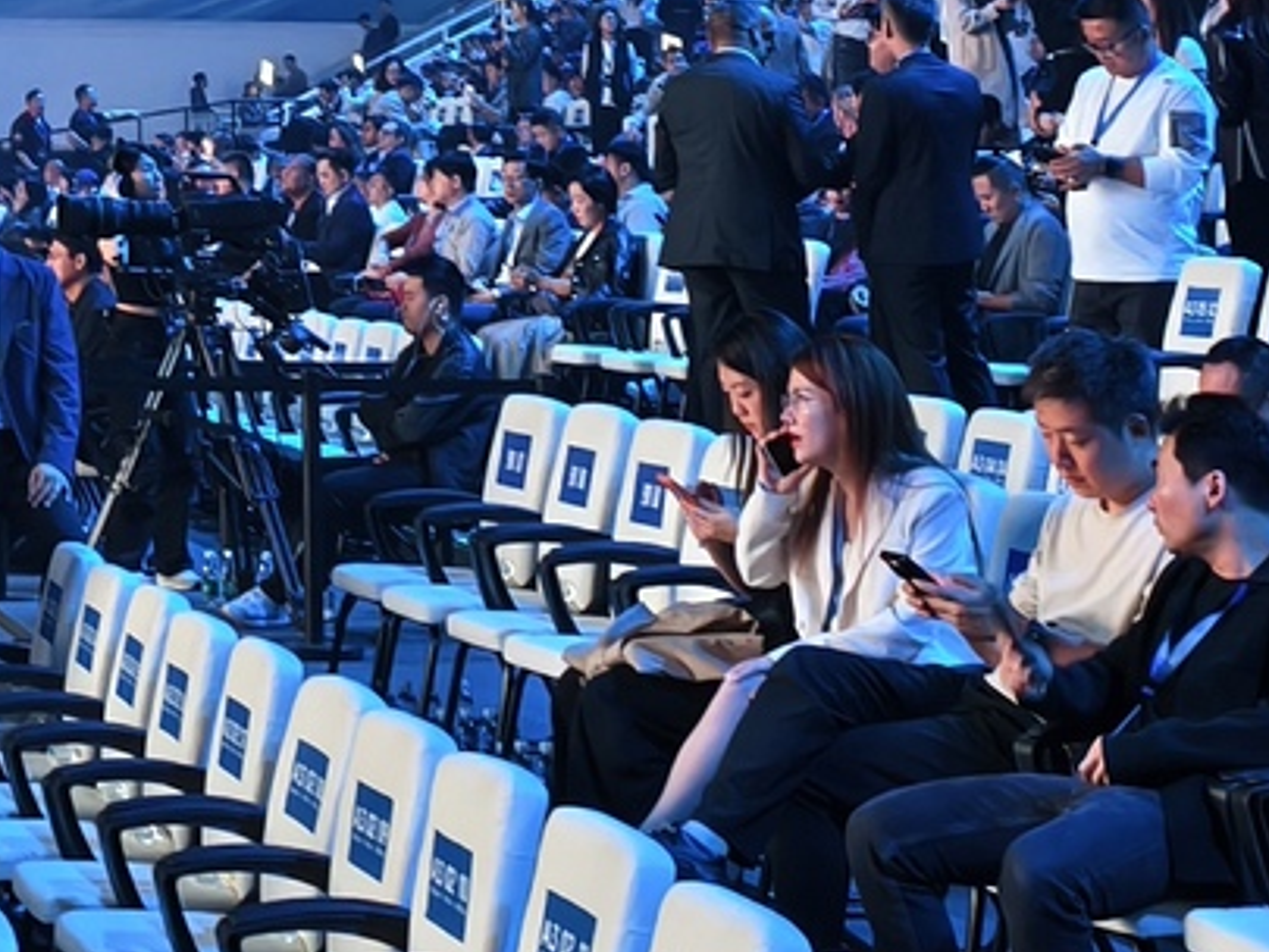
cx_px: -254
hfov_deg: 17.2
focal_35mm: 109
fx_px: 3997
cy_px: -435
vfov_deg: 12.9
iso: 984
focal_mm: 6.54
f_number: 1.57
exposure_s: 1/25
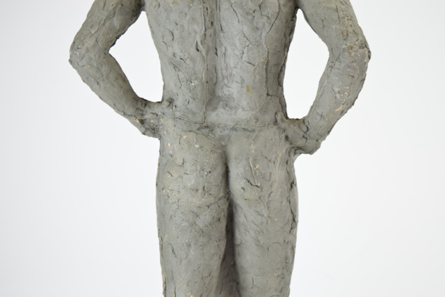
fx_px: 742
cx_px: 222
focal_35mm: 60
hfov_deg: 33.4
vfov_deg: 22.6
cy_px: 148
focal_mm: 40
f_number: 5.6
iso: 800
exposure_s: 1/125
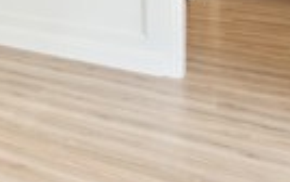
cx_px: -242
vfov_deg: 16.8
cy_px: -118
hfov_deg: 20.4
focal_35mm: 68
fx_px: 538
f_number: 5.6
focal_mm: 14
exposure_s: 1/125
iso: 560
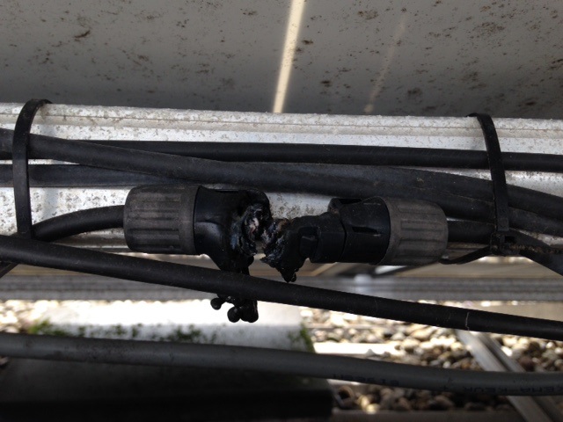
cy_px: 211
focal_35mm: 33
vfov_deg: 42.9
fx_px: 537
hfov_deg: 55.4
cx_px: 282
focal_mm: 4.12
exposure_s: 1/213
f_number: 2.4
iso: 50
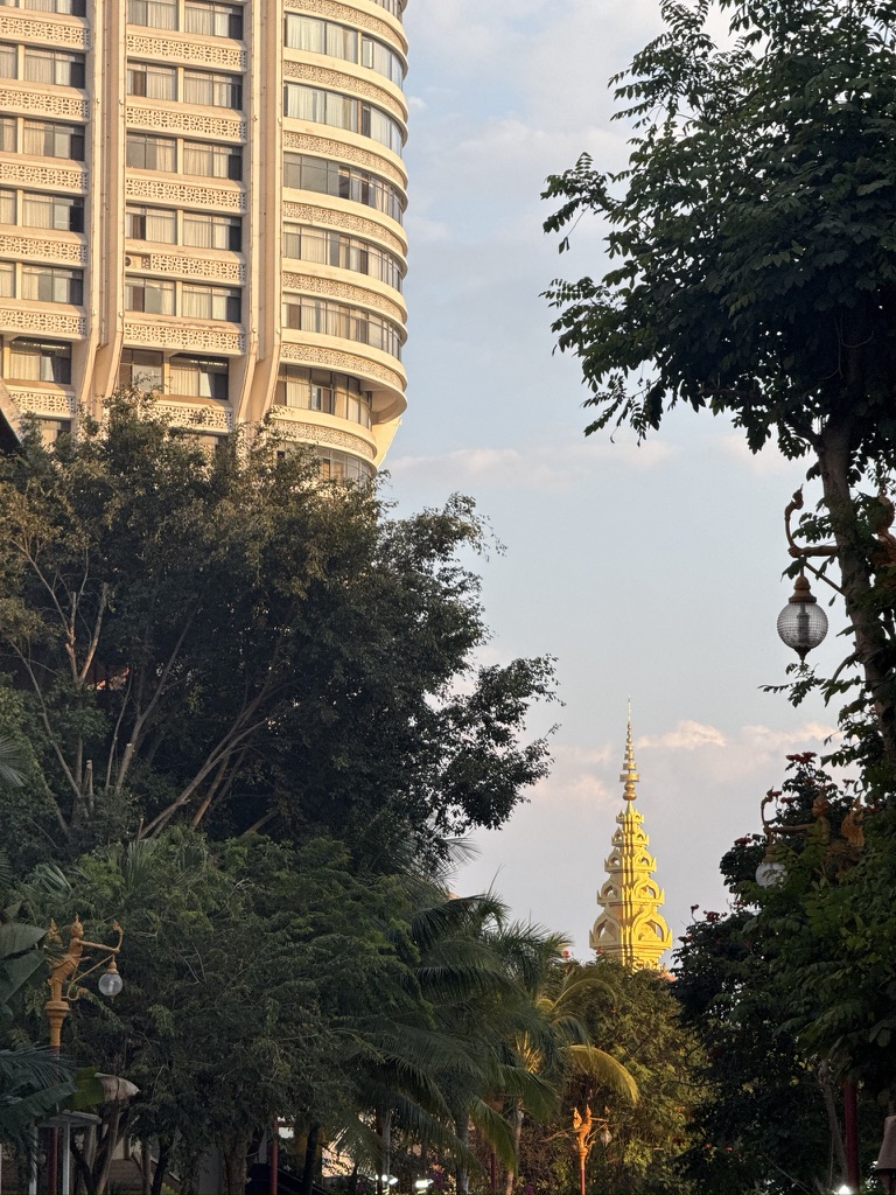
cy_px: 598
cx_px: 448
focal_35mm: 120
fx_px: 4141
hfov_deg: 12.3
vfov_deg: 16.4
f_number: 2.8
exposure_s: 1/318
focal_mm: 15.66
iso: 50
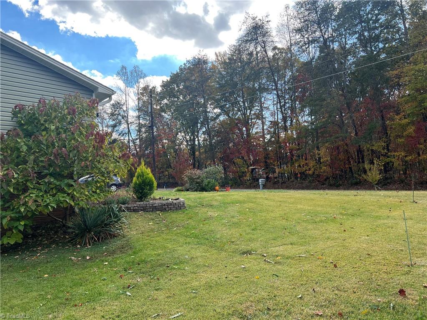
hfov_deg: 67.3
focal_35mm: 26
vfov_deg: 53.1
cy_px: 160
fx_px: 321
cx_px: 214
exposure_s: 1/1295
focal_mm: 5.7
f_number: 1.5
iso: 50
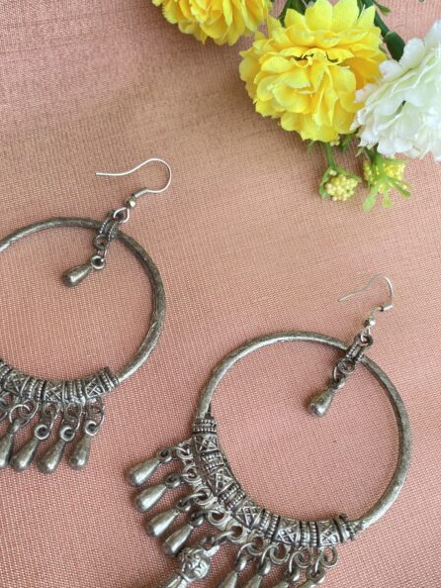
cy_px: 374
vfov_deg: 51.9
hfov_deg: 40.5
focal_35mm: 35
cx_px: 169
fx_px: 594
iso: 50
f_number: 1.8
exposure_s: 1/122
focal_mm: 4.25
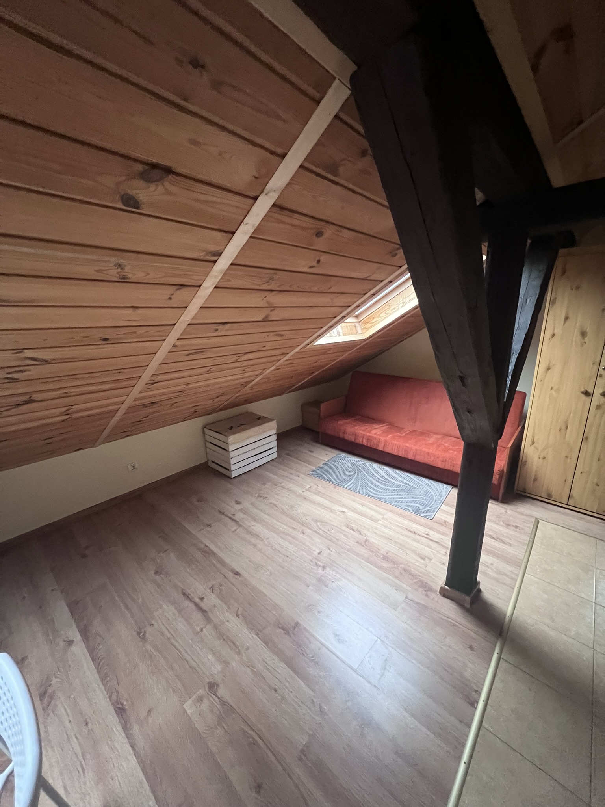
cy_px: 404
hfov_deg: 89.9
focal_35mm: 13
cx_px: 302
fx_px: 303
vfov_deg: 106.2
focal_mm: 1.57
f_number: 1.8
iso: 800
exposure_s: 1/50
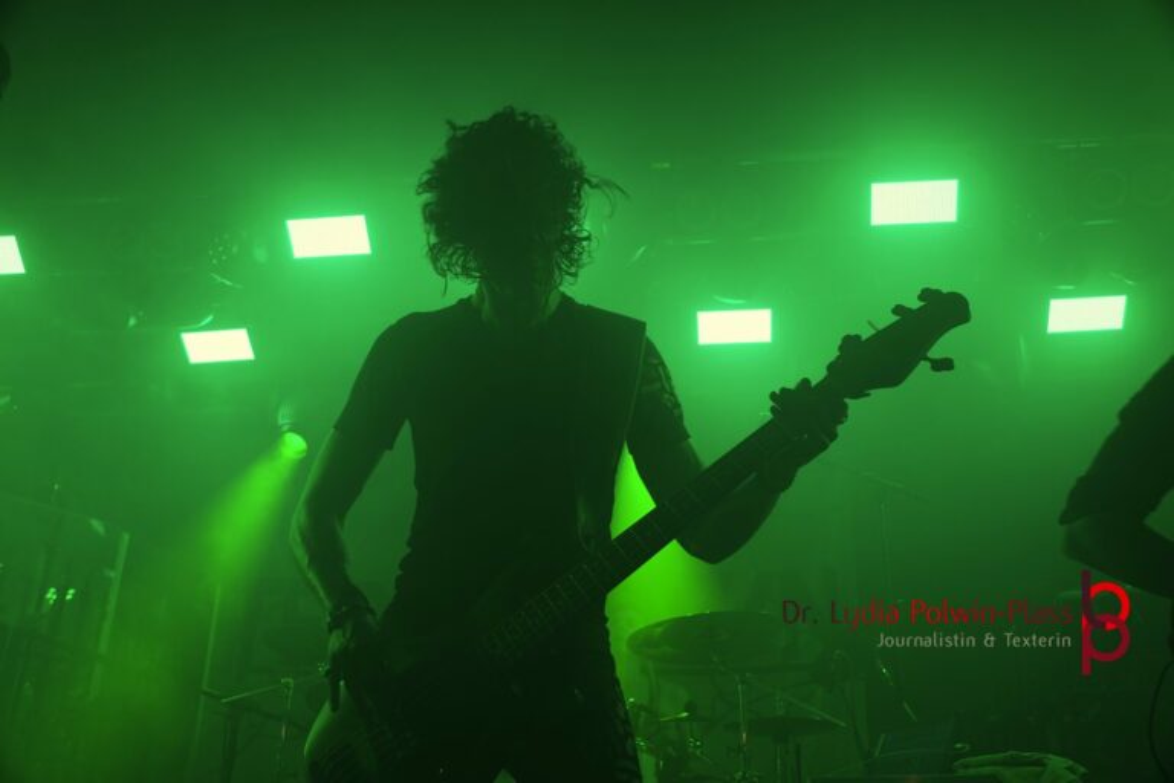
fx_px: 1125
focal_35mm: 34
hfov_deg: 55.1
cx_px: 587
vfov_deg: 38.4
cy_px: 392
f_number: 4.5
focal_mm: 23
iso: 100
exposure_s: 1/80
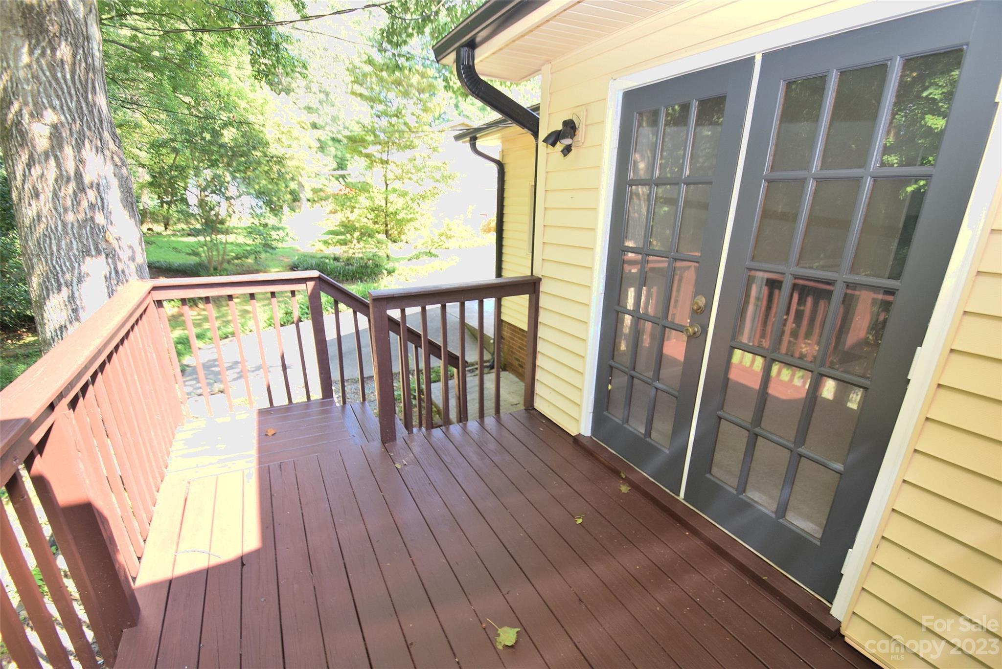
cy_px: 334
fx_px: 418
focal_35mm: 15
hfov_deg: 100.4
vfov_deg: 77.4
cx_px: 501
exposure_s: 1/125
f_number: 5.6
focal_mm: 10
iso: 640
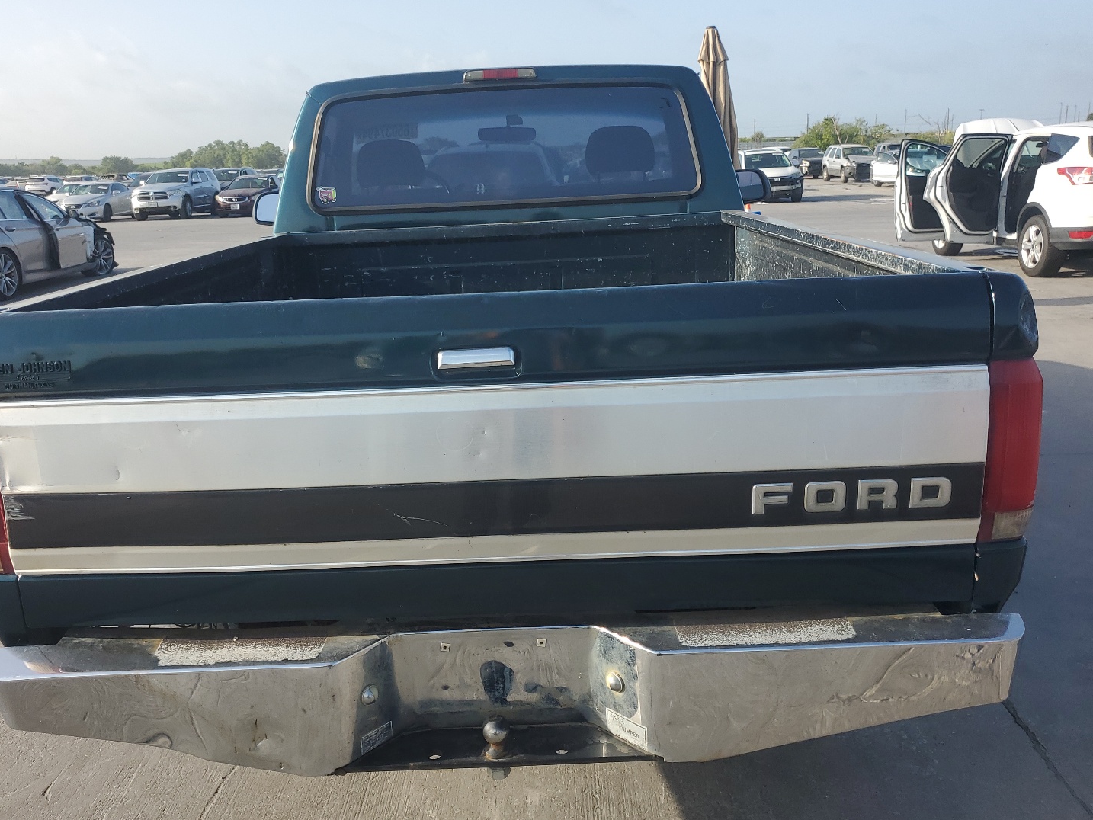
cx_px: 520
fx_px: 916
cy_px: 421
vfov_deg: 48.2
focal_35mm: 29
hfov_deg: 61.6
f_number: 1.5
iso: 50
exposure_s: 1/1429
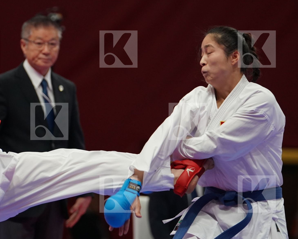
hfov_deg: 4.3
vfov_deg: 3.4
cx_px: 119
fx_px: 3978
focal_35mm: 451
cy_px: 121
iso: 2500
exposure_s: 1/1000
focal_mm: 260
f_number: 4
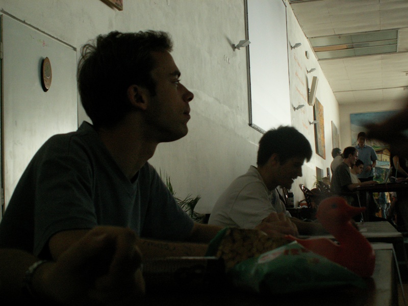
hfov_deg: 37.5
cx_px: 204
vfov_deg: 28.6
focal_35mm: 51
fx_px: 601
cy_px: 153
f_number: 3.2
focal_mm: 8.53
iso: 160
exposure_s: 1/30
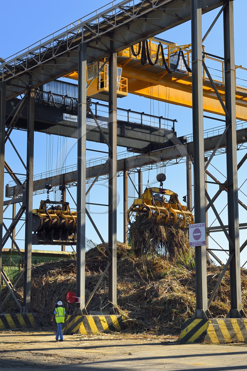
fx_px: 680
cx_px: 124
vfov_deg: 30.5
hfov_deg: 20.6
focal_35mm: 66
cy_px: 186
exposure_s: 1/250
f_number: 11
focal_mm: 66
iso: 200
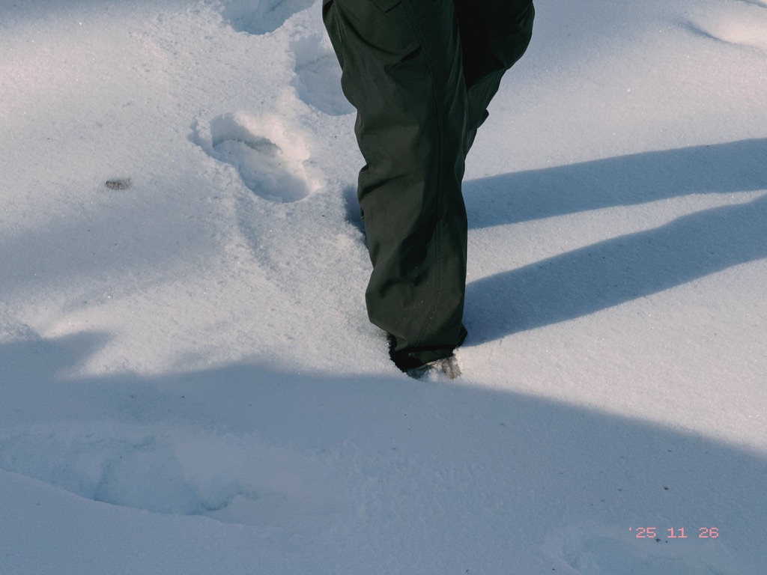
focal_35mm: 120
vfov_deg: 12.3
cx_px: 384
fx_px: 2659
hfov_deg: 16.4
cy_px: 288
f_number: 2.8
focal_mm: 15.66
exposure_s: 1/1368
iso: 50
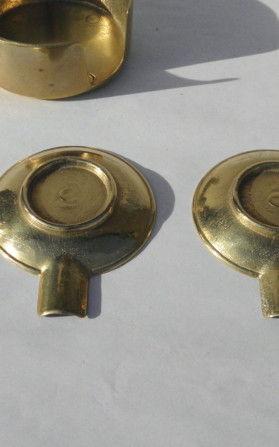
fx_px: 827
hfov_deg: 19.1
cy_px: 154
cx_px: 180
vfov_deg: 30.0
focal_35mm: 68
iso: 100
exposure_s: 1/320
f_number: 7.4
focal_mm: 6.2
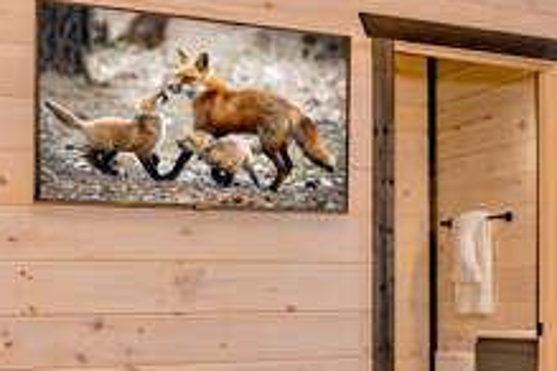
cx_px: 196
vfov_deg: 23.6
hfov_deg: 35.4
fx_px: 866
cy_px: 323
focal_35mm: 56
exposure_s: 1/160
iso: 1250
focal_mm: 16
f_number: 7.1
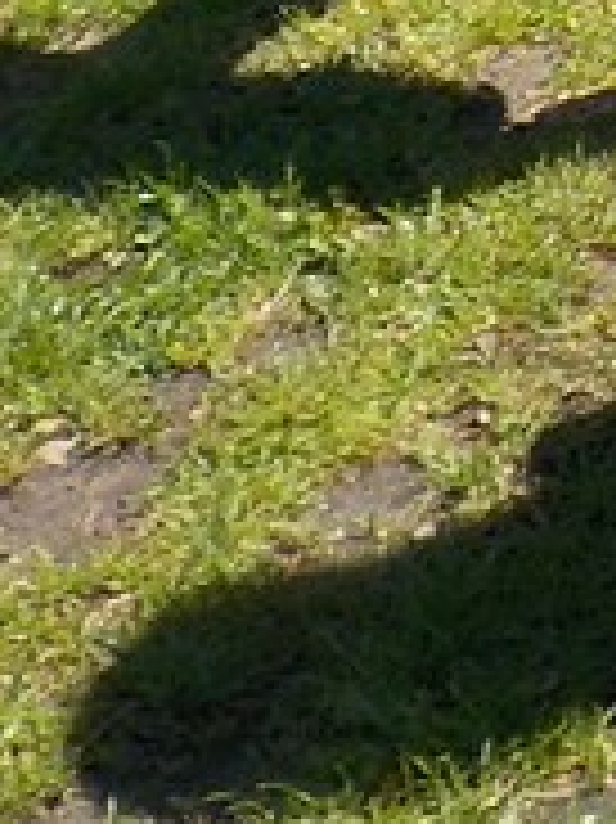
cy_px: -666
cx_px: 1650
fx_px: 3991
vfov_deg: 11.0
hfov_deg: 7.9
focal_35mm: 168
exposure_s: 1/800
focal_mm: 4.1
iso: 125
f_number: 3.3
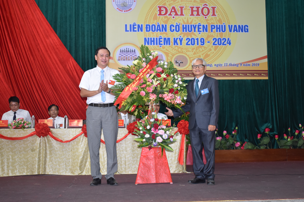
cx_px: 152
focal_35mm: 51
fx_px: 431
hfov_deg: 38.9
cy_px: 101
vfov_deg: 26.5
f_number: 4.5
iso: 1250
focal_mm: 34
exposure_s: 1/60
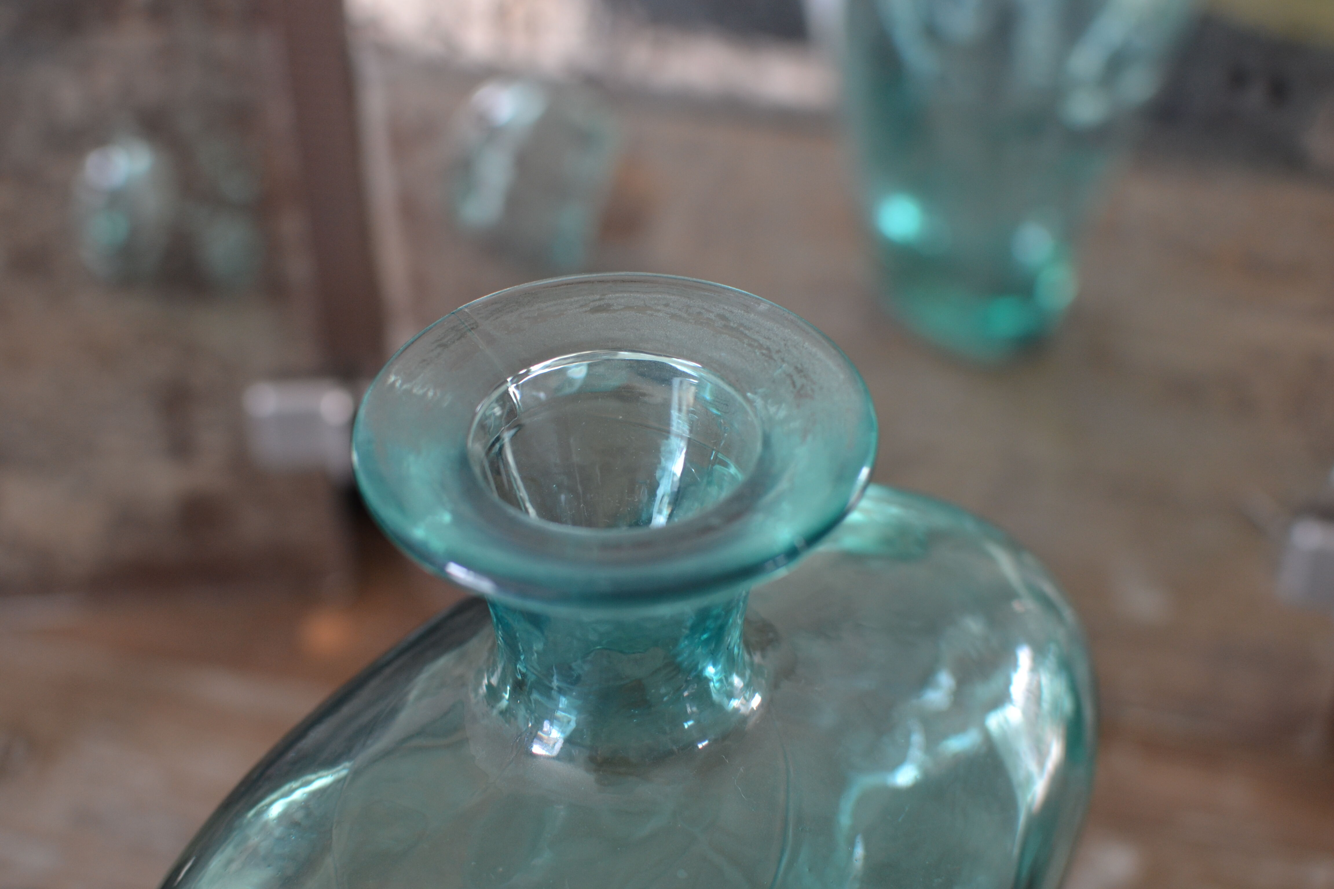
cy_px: 444
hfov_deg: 37.9
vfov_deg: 25.8
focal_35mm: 52
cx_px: 667
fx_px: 1945
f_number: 2.8
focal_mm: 35
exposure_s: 1/60
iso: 400
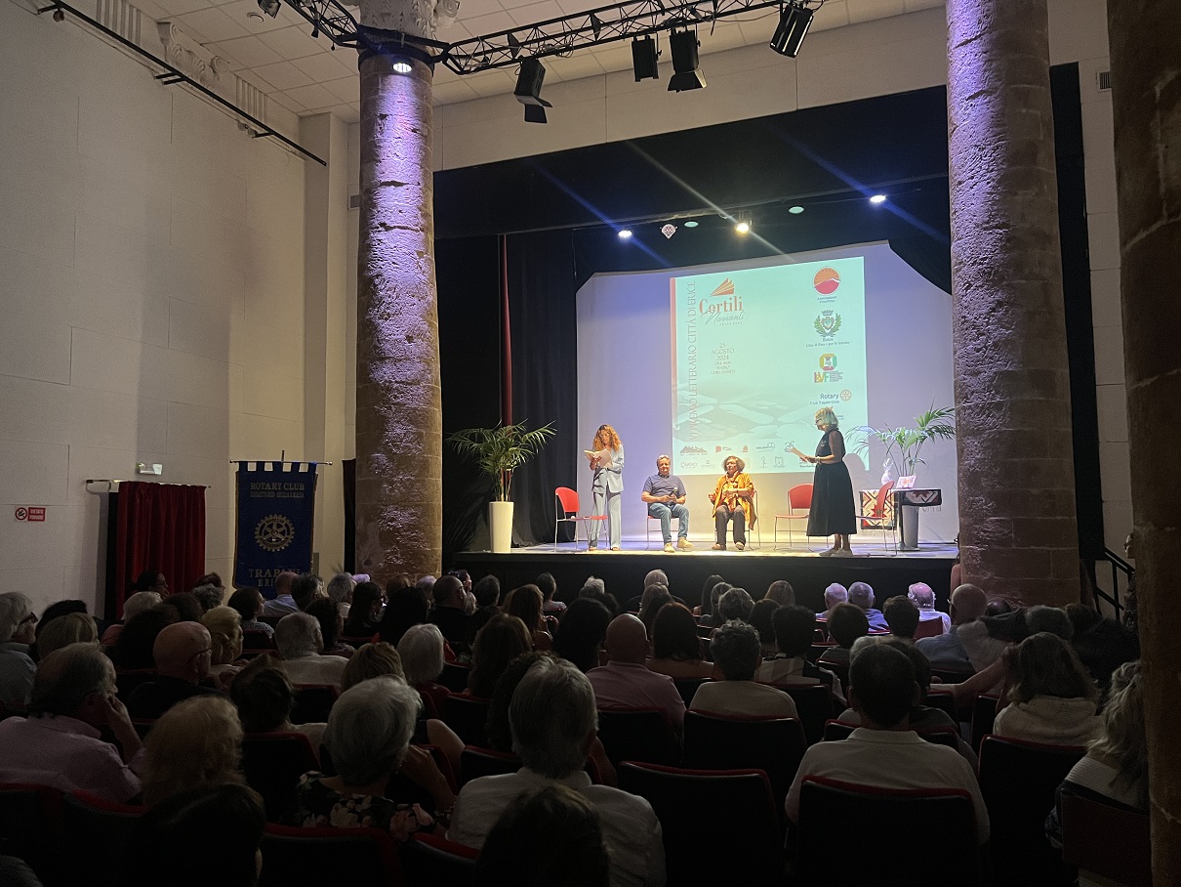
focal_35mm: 26
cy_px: 444
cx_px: 590
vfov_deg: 53.1
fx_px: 887
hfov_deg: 67.3
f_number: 1.5
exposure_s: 1/50
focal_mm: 5.7
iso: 500
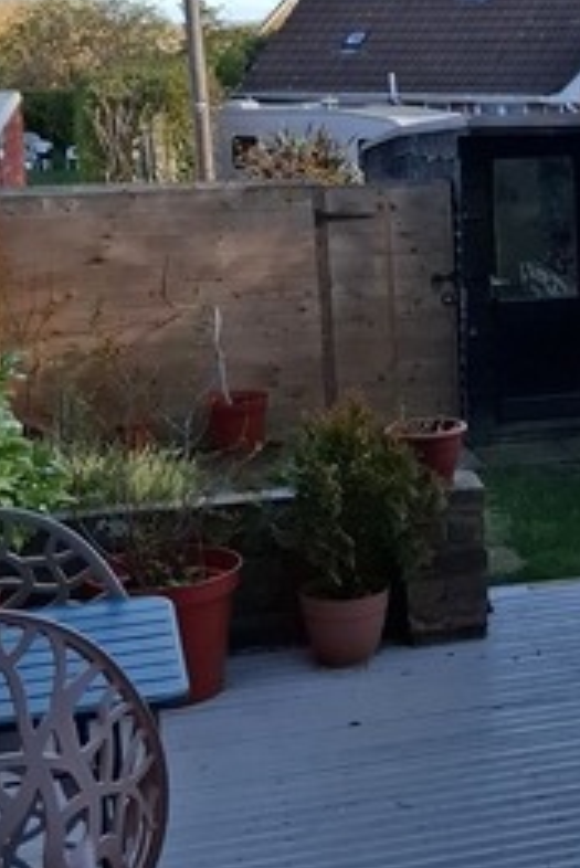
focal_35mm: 70
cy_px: 354
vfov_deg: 28.8
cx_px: 719
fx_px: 1689
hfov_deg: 18.4
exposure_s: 1/894
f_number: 1.8
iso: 50
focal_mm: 5.54
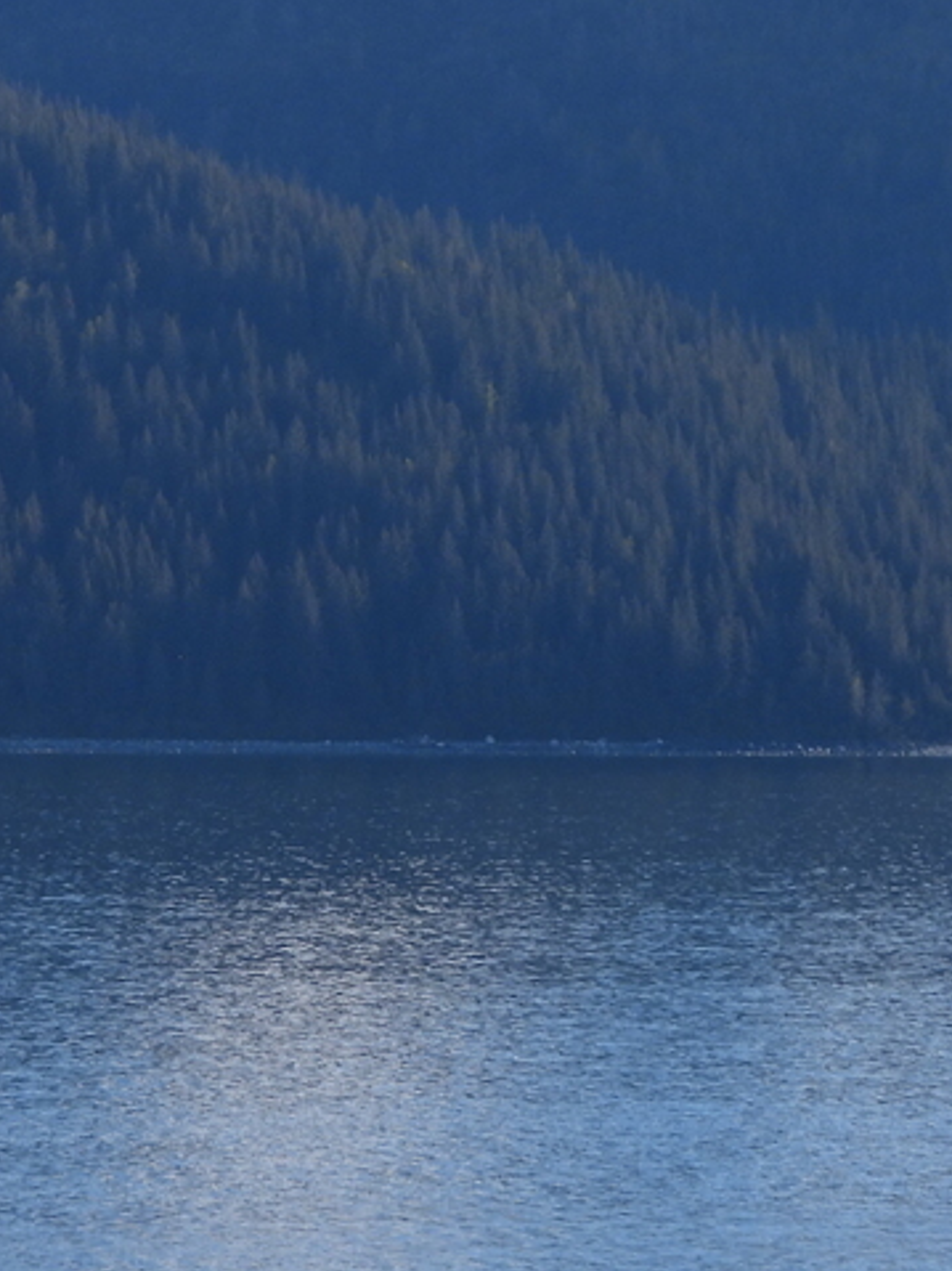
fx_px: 12253
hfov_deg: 4.4
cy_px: 45
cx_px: 239
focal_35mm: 334
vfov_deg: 5.9
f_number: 4
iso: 100
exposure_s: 1/640
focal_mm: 22.3
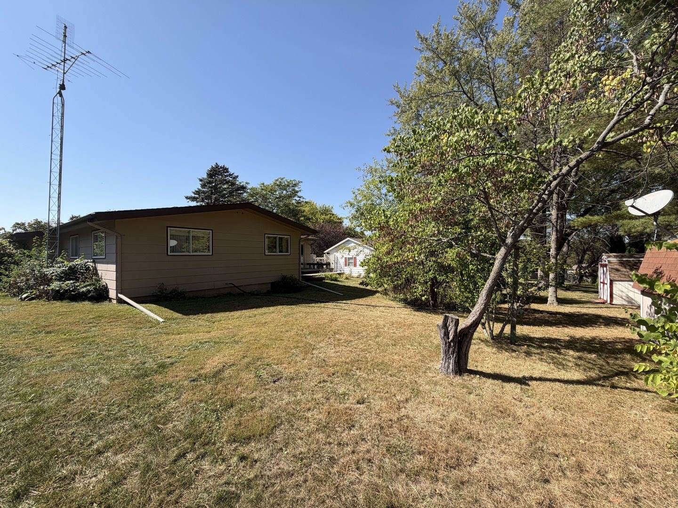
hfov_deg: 102.1
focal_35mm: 14
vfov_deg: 85.7
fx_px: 274
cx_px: 339
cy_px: 254
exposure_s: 1/770
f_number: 2.2
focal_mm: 2.22
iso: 32
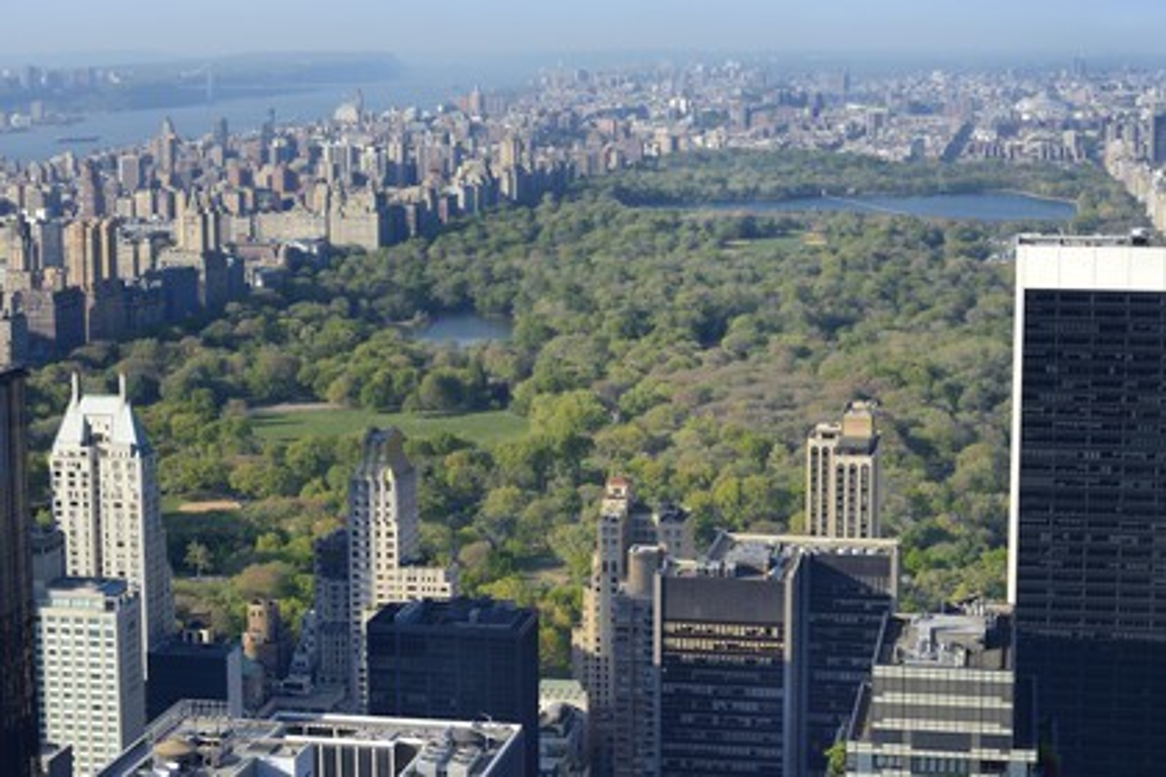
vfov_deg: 19.5
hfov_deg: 28.8
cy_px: 388
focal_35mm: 70
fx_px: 2267
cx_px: 583
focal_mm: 70
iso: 400
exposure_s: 1/400
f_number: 9
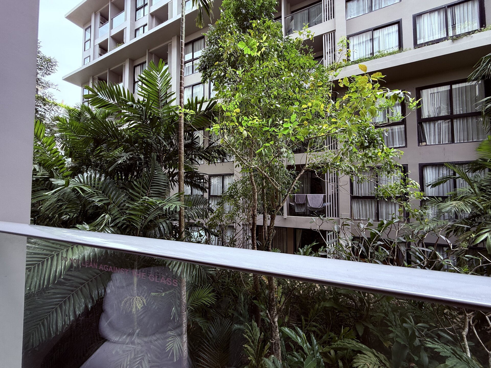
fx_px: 199
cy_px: 184
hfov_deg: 102.1
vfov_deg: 85.7
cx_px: 246
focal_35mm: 14
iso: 50
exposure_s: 1/202
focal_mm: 2.22
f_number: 2.2
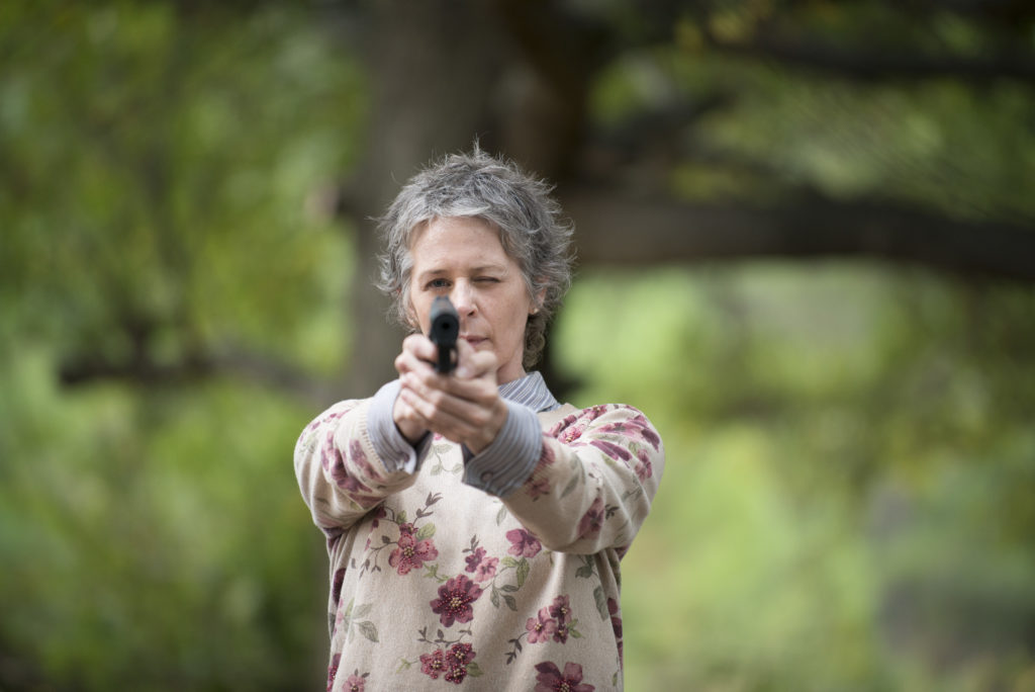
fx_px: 5753
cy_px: 346
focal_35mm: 200
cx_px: 518
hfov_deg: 10.3
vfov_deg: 6.9
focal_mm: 200
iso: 800
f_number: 2.8
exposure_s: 1/160
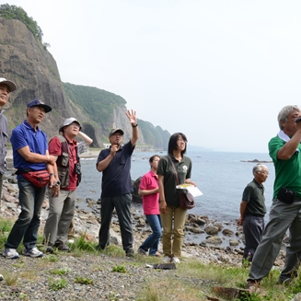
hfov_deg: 47.1
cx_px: 130
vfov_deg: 47.2
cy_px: 150
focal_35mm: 35
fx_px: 344
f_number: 20
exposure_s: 1/80
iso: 200
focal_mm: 18
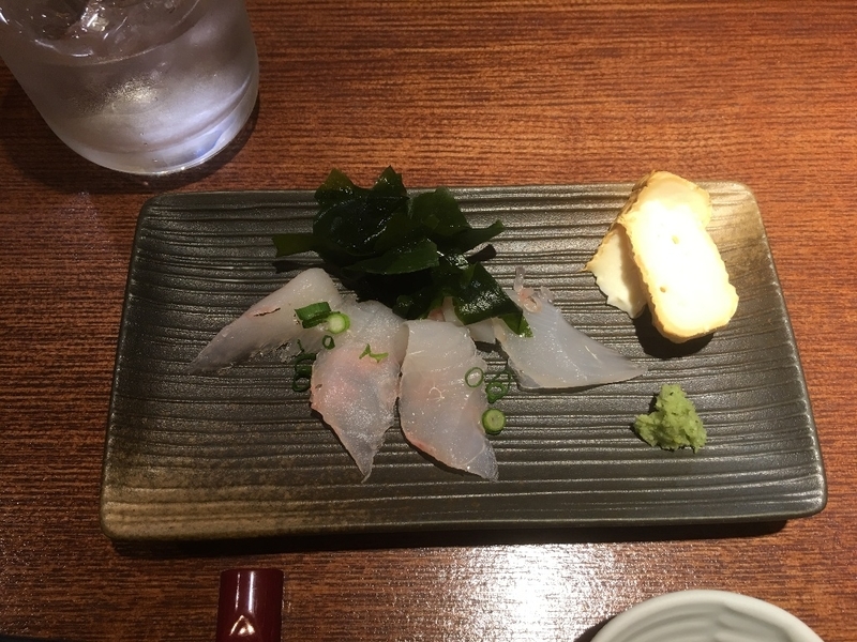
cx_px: 428
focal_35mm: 29
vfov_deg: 48.2
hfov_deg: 61.7
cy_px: 321
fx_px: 718
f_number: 2.2
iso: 32
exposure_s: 1/15
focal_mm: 4.15
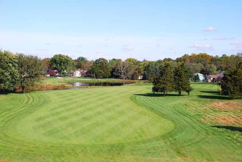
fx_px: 404
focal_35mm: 60
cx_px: 121
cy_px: 81
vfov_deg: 22.7
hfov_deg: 33.4
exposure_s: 1/200
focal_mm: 40
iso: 100
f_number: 7.1
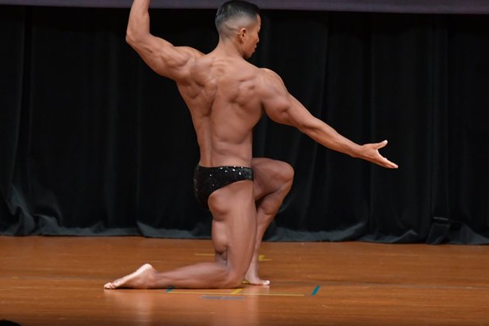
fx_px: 5350
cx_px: 250
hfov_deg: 5.2
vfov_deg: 3.5
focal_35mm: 394
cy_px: 136
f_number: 5.6
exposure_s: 1/400
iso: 4000
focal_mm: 210
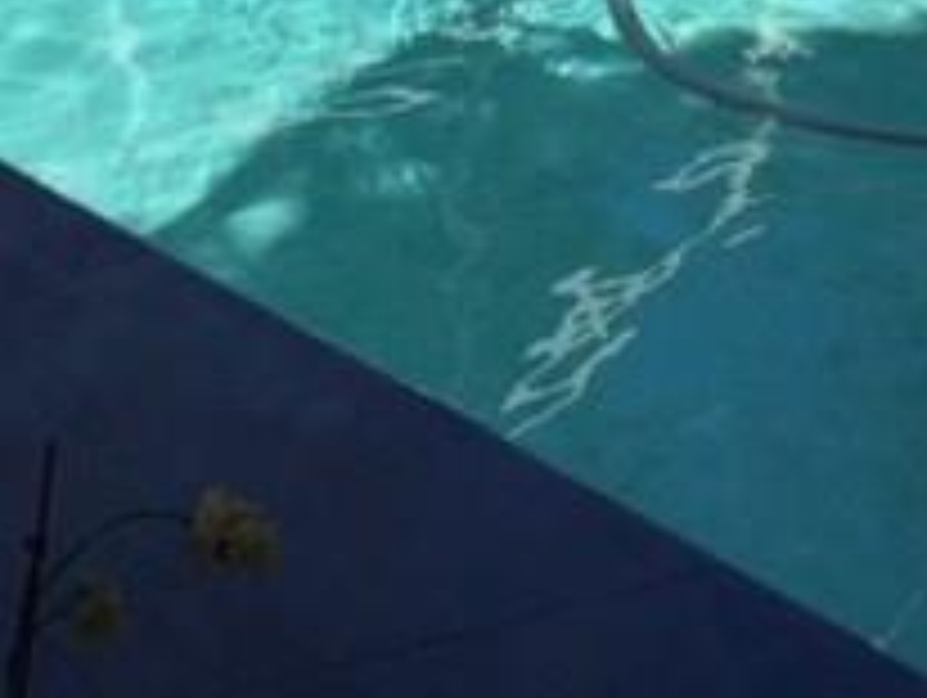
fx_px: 2413
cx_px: 1004
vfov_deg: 15.3
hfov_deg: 20.8
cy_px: -311
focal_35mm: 90
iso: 32
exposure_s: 1/1130
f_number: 2.2
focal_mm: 4.15
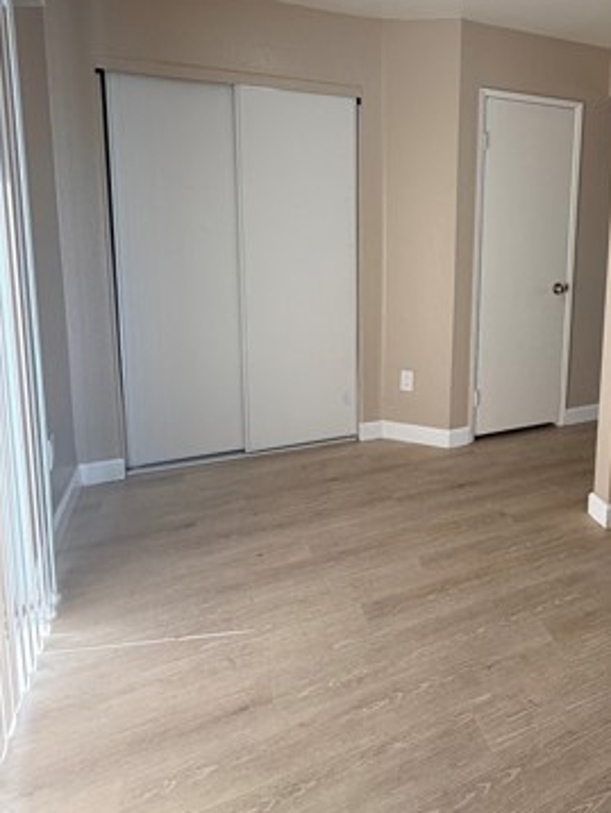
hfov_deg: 50.0
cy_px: 277
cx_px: 527
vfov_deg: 67.6
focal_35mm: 25
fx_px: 588
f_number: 2.2
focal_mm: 2.22
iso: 80
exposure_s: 1/120
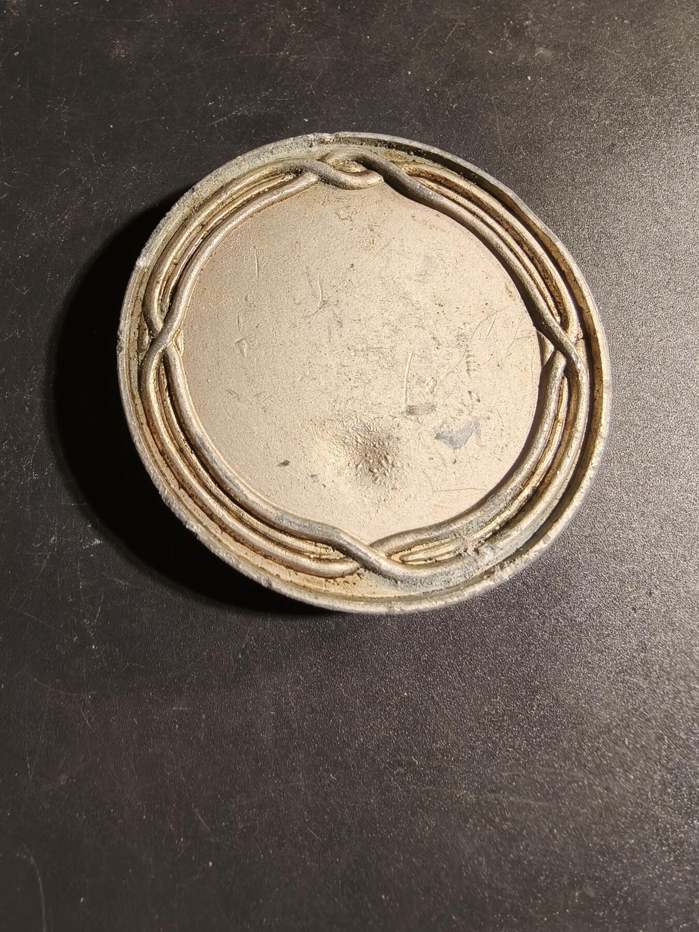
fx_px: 619
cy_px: 466
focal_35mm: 23
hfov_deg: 58.9
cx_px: 350
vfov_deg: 73.9
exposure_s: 1/100
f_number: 2
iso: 160
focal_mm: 2.32
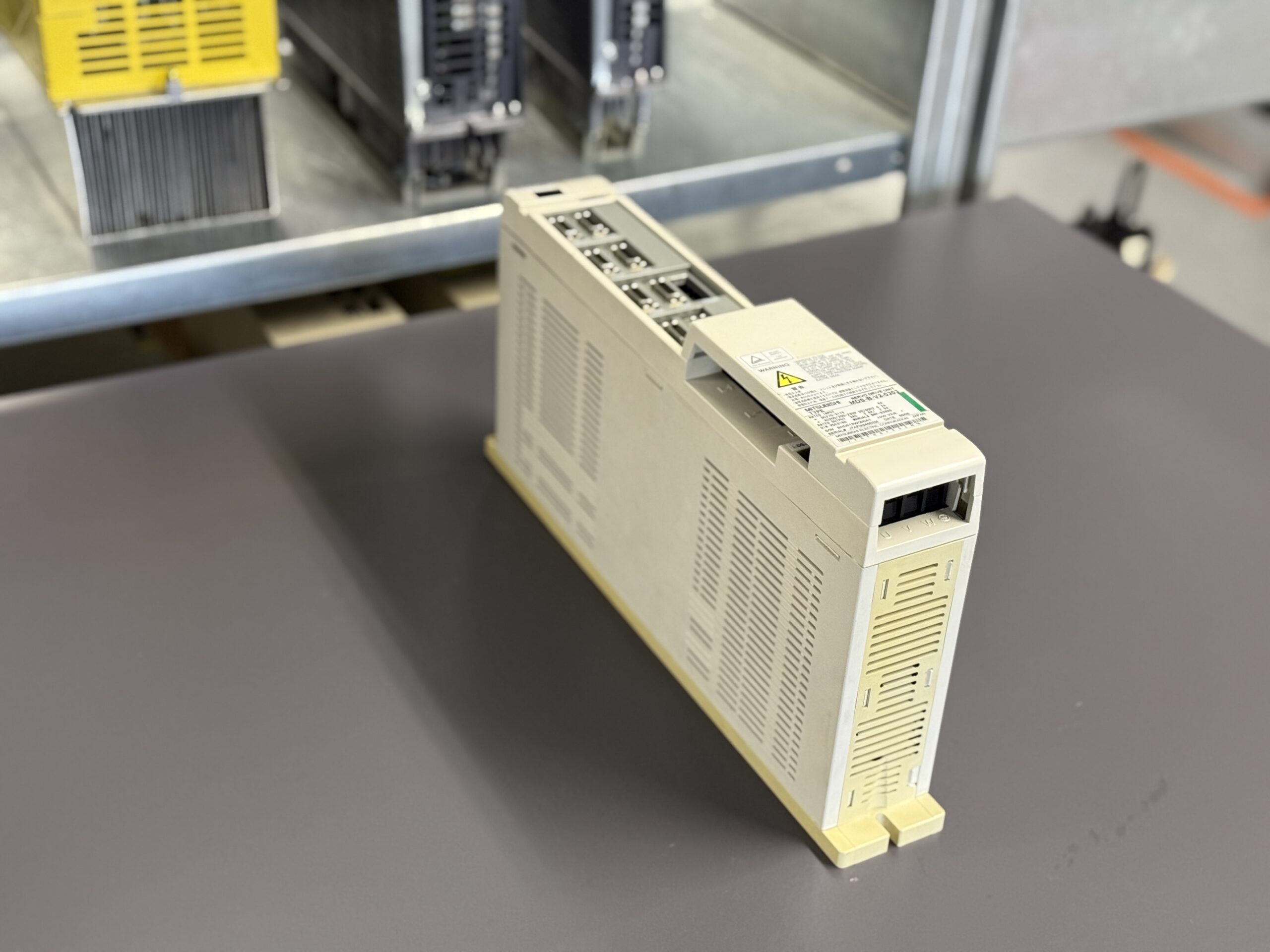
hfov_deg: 39.7
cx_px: 635
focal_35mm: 48
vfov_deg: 30.3
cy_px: 476
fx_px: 1761
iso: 250
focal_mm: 6.76
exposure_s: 1/50
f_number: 1.78
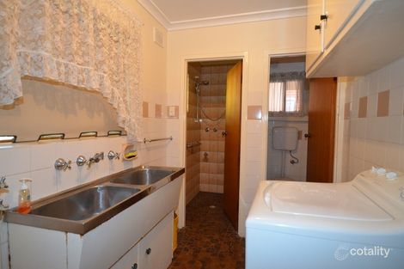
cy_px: 134
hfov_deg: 81.2
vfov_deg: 59.5
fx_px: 236
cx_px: 202
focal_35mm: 21
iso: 800
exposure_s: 1/60
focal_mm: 14
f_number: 4
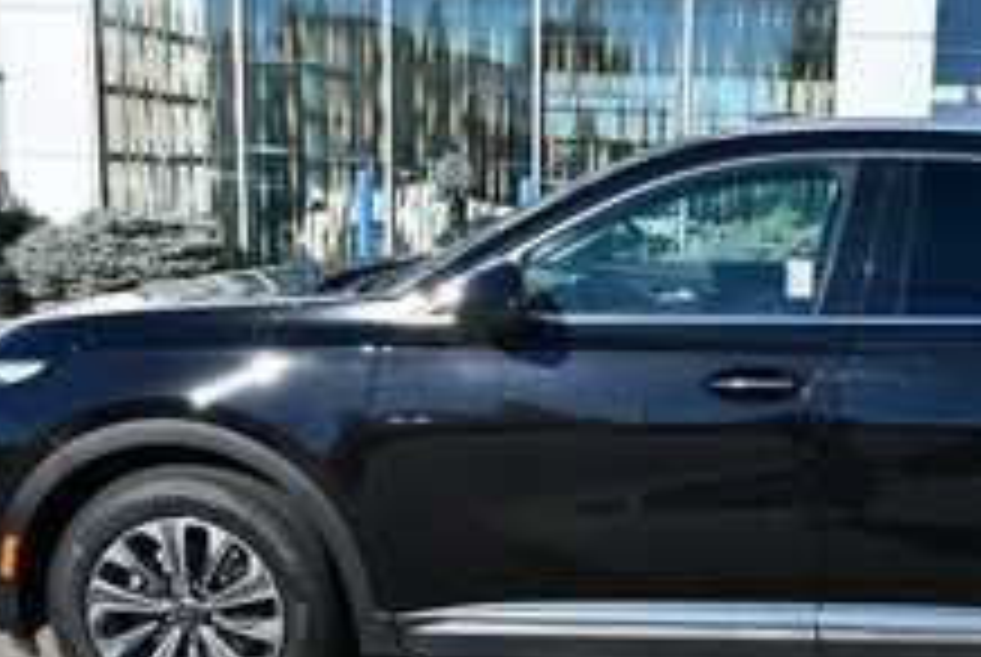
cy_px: 448
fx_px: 1501
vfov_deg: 24.6
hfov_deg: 35.3
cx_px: 756
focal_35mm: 55
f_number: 8
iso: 100
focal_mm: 20
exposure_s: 1/250
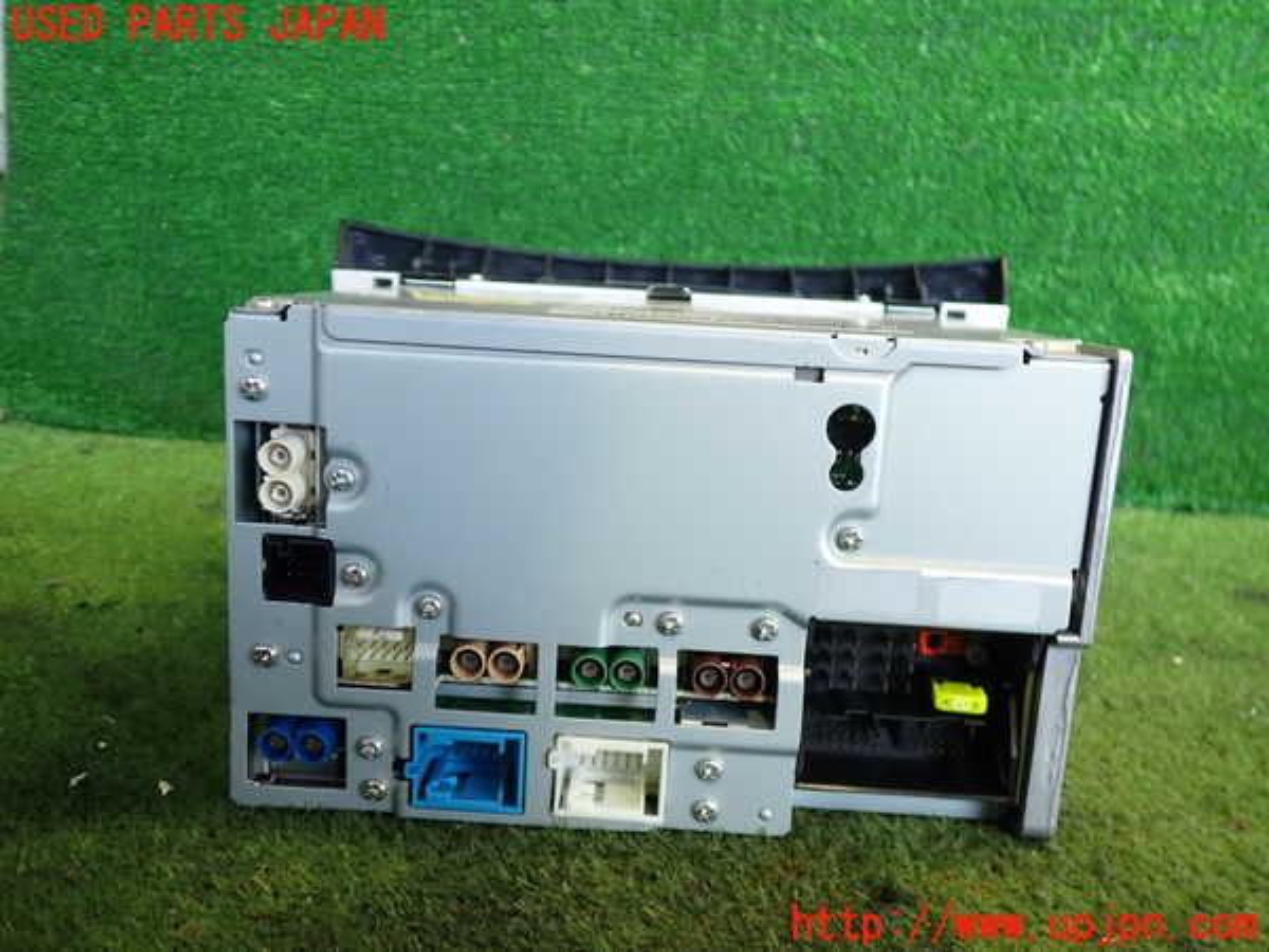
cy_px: 476
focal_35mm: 30
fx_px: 1100
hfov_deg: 60.0
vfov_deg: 46.8
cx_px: 634
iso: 200
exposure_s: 1/40
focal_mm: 5.4
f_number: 2.3
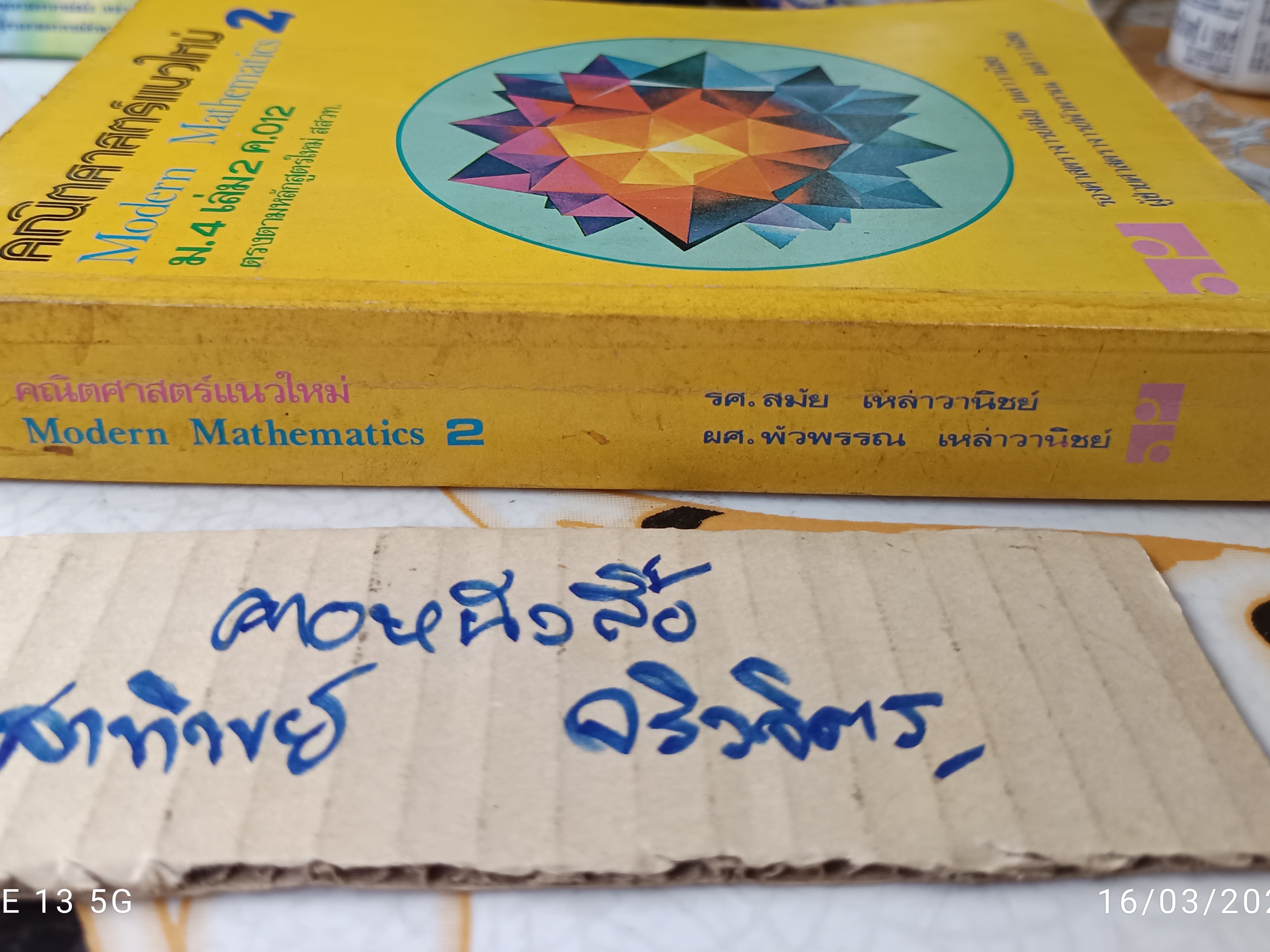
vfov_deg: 42.3
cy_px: 314
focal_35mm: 33
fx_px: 1211
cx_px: 614
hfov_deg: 55.3
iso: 561
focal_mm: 5.31
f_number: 1.7
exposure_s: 1/50
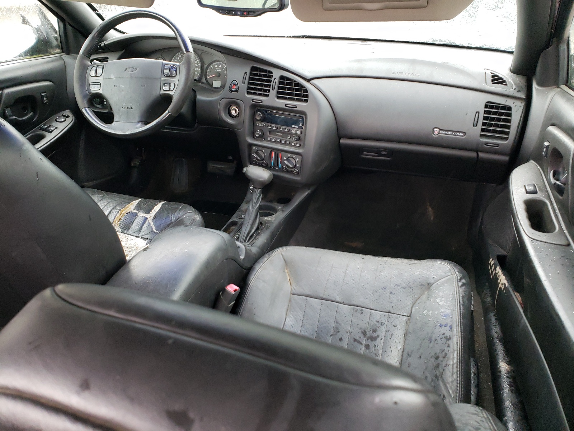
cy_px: 216
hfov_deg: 67.3
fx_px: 431
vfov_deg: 53.1
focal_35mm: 26
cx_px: 287
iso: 282
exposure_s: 1/40
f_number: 1.5
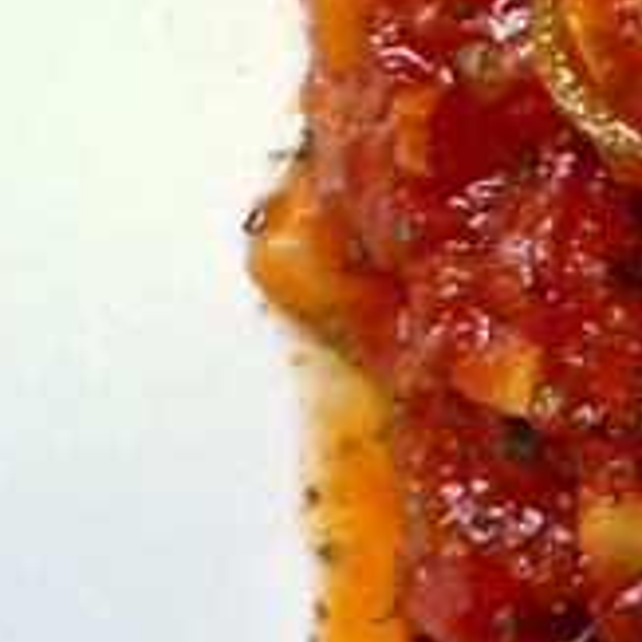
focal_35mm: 130
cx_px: 1276
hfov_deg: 12.0
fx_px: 2728
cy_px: -28
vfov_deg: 13.2
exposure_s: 1/30
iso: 400
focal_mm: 5.2
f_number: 3.3
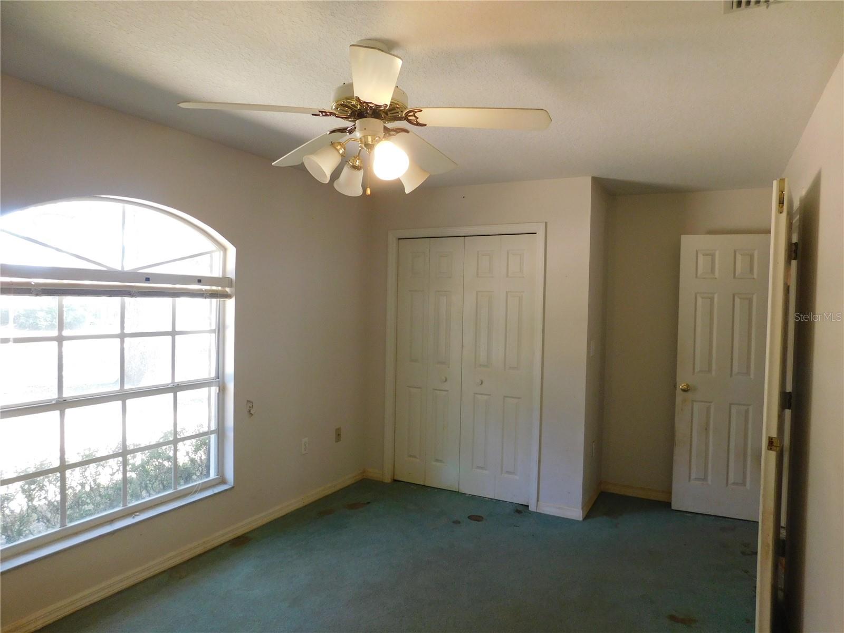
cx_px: 422
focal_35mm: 23
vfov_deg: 58.9
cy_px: 316
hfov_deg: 73.9
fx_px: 561
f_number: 3
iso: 220
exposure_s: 1/30
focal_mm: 4
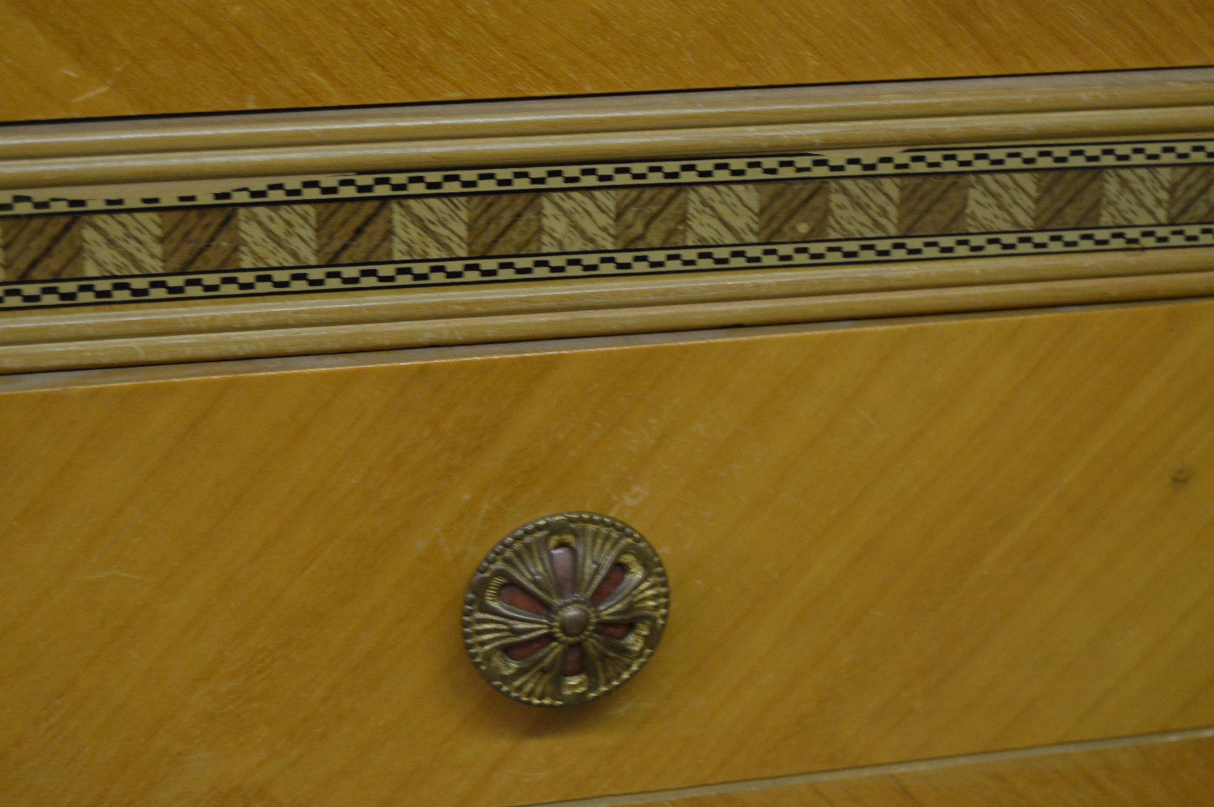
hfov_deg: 24.6
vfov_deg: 16.5
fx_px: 2780
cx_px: 607
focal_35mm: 82
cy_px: 404
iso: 1600
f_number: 6.3
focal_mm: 55
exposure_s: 1/40
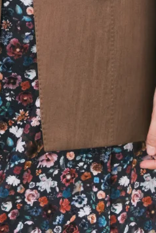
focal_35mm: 241
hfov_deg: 5.7
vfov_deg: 8.2
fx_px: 1563
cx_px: 26
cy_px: -224
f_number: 9
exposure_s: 1/125
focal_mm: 35
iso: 400
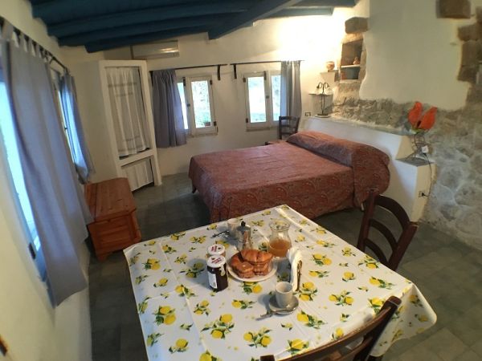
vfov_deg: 48.2
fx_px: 404
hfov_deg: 61.7
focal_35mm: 29
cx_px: 241
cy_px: 180
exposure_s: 1/17
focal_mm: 4.15
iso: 320
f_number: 2.2
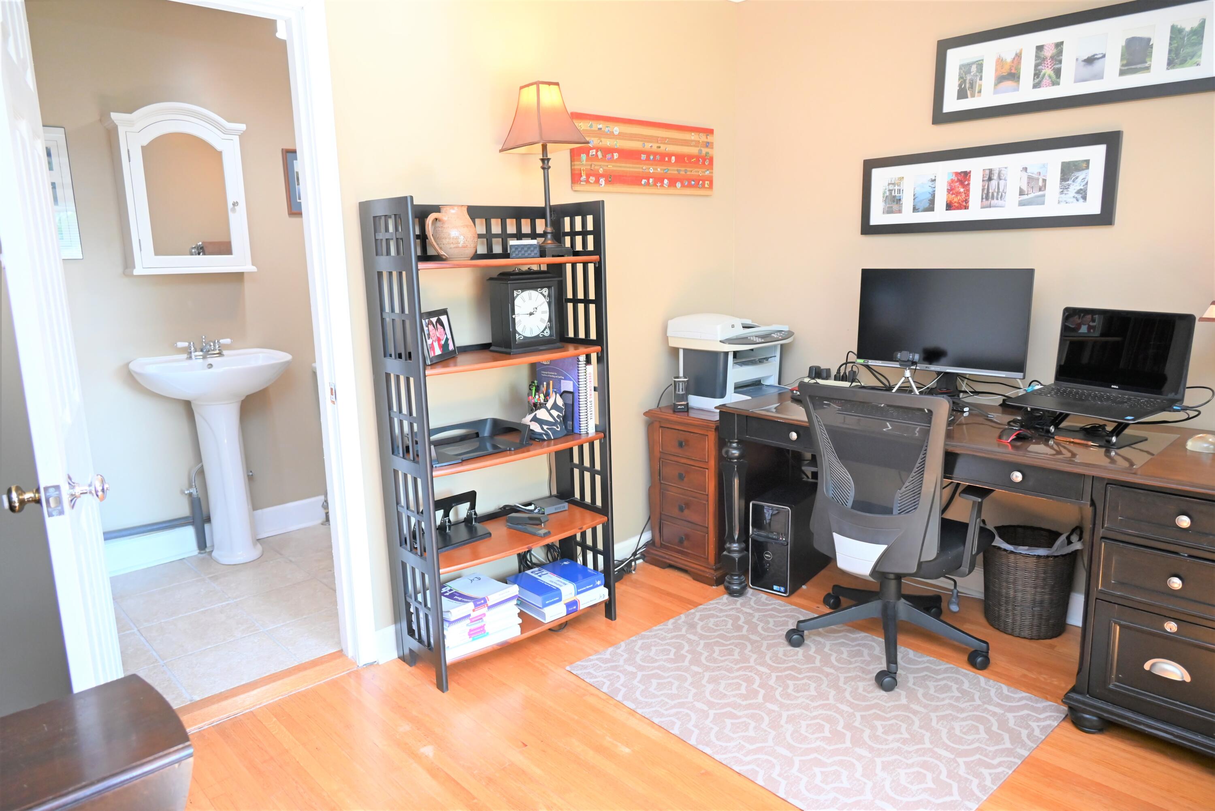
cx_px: 608
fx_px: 810
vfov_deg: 53.2
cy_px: 406
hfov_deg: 73.7
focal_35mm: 24
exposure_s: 1/125
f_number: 4
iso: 2000
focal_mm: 24
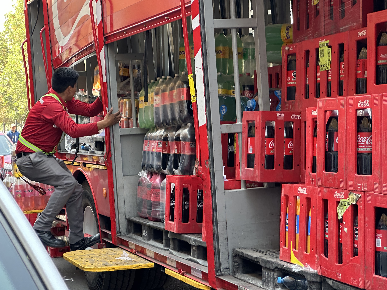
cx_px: 194
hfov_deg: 25.3
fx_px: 861
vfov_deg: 19.1
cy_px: 145
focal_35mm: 77
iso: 100
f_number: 2.8
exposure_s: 1/99
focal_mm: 9
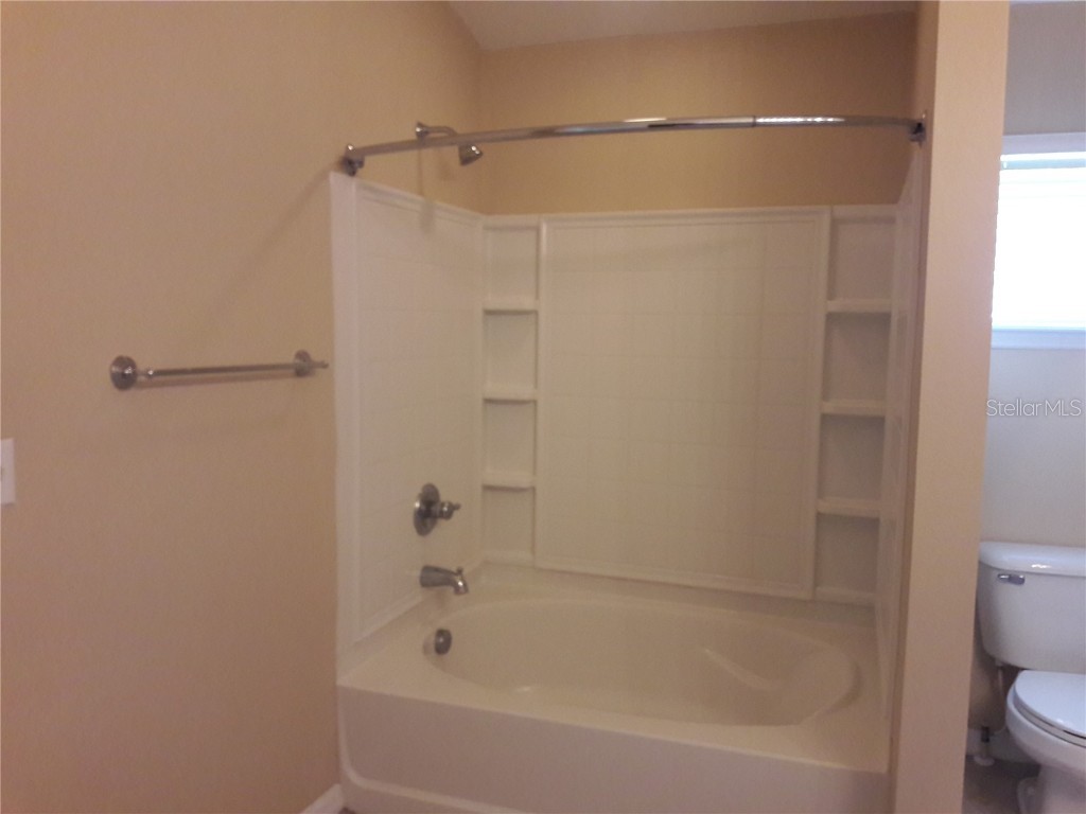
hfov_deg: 63.4
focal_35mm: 28
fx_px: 878
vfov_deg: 49.7
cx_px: 543
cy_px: 407
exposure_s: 1/33
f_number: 1.9
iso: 160
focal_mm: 3.7
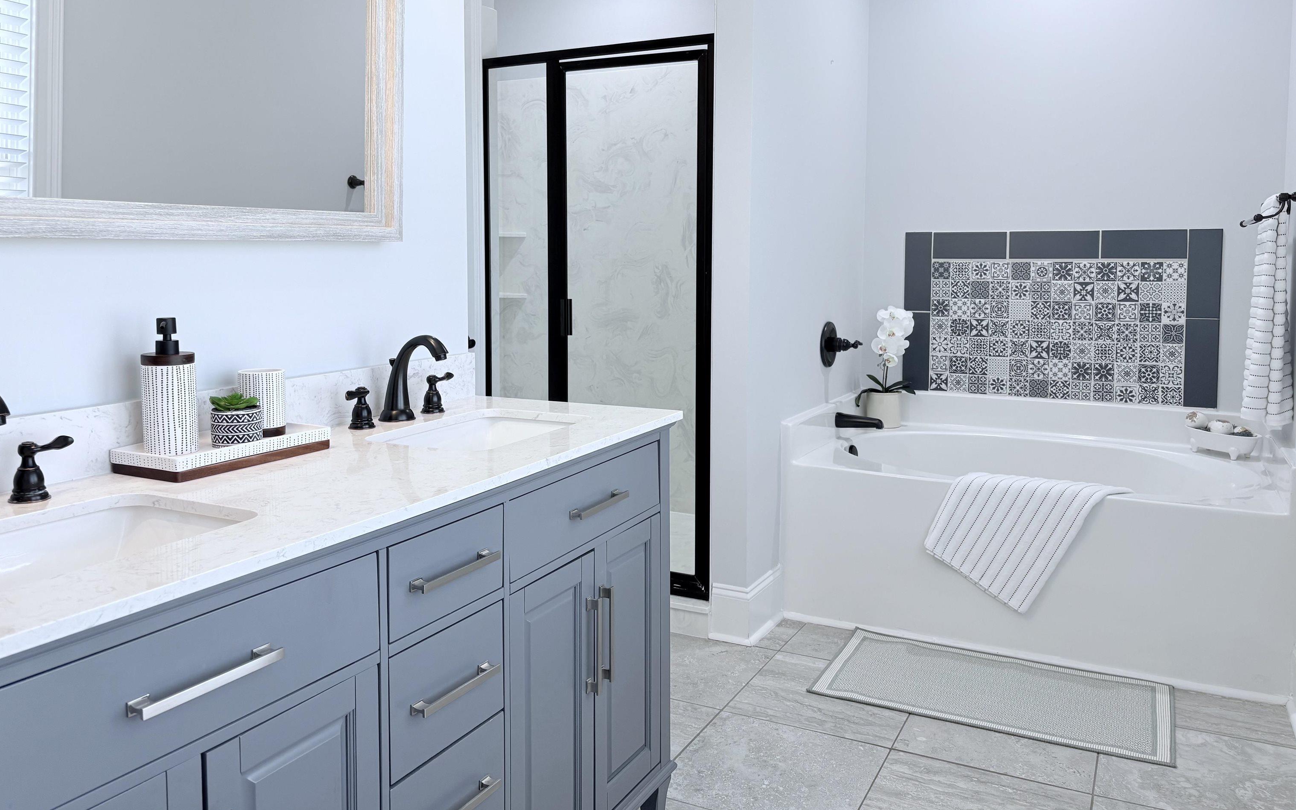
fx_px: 989
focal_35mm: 28
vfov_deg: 44.3
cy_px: 327
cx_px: 650
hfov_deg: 66.5
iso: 64
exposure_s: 1/120
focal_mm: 5.96
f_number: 1.6
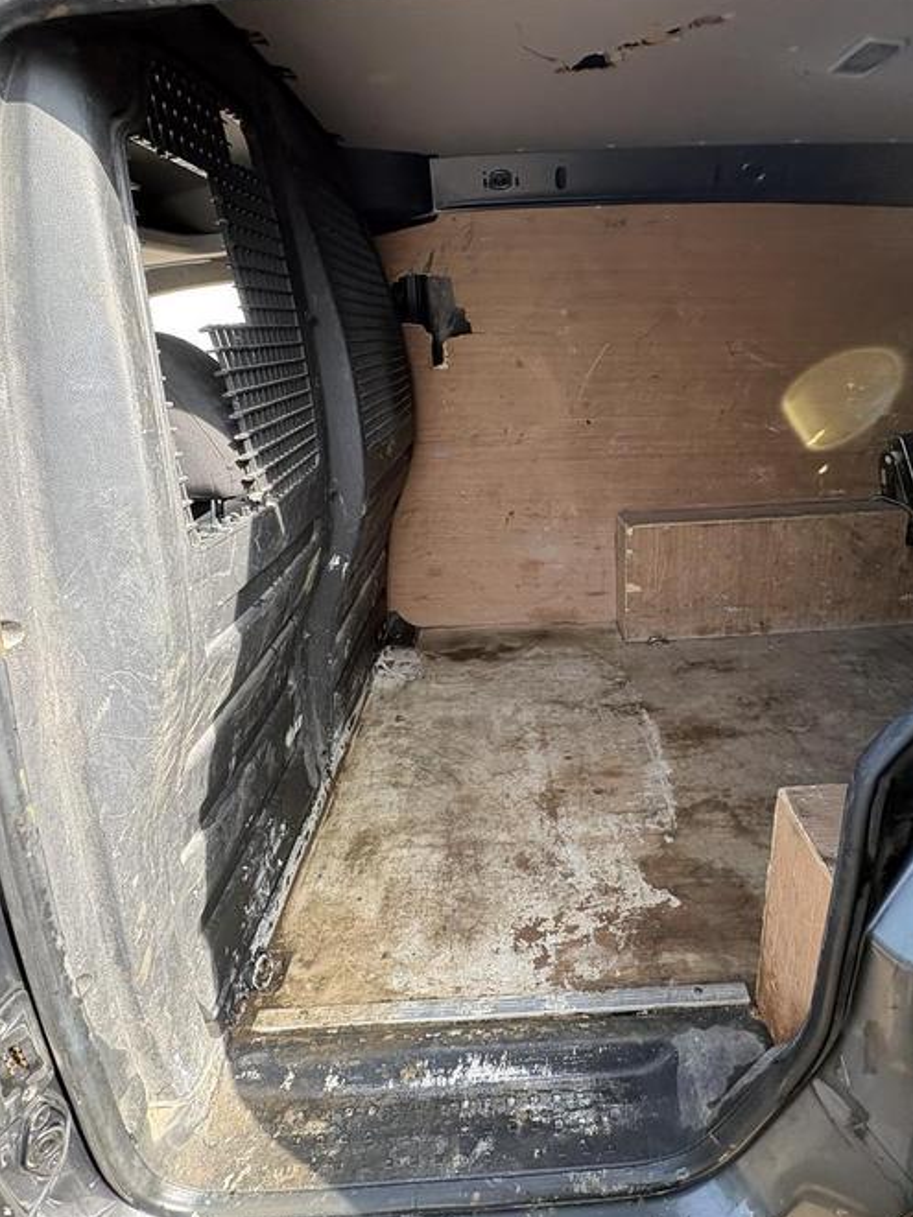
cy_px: 607
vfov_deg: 84.7
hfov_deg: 68.3
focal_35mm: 19
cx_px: 529
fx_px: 668
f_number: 2.2
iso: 80
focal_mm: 2.22
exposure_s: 1/136
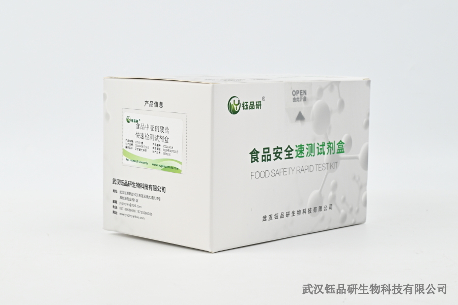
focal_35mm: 75
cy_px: 152
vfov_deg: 18.2
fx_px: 954
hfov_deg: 27.0
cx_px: 229
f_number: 11
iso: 800
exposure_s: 1/160
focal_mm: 50
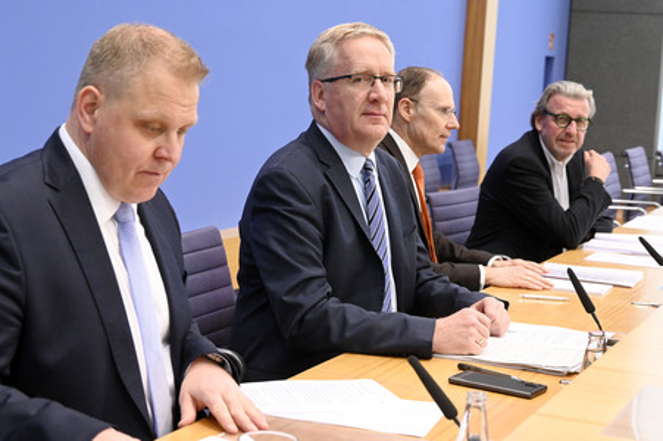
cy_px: 220
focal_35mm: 70
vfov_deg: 19.4
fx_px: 1288
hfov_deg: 28.9
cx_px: 332
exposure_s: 1/320
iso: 5000
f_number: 7.1
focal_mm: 70
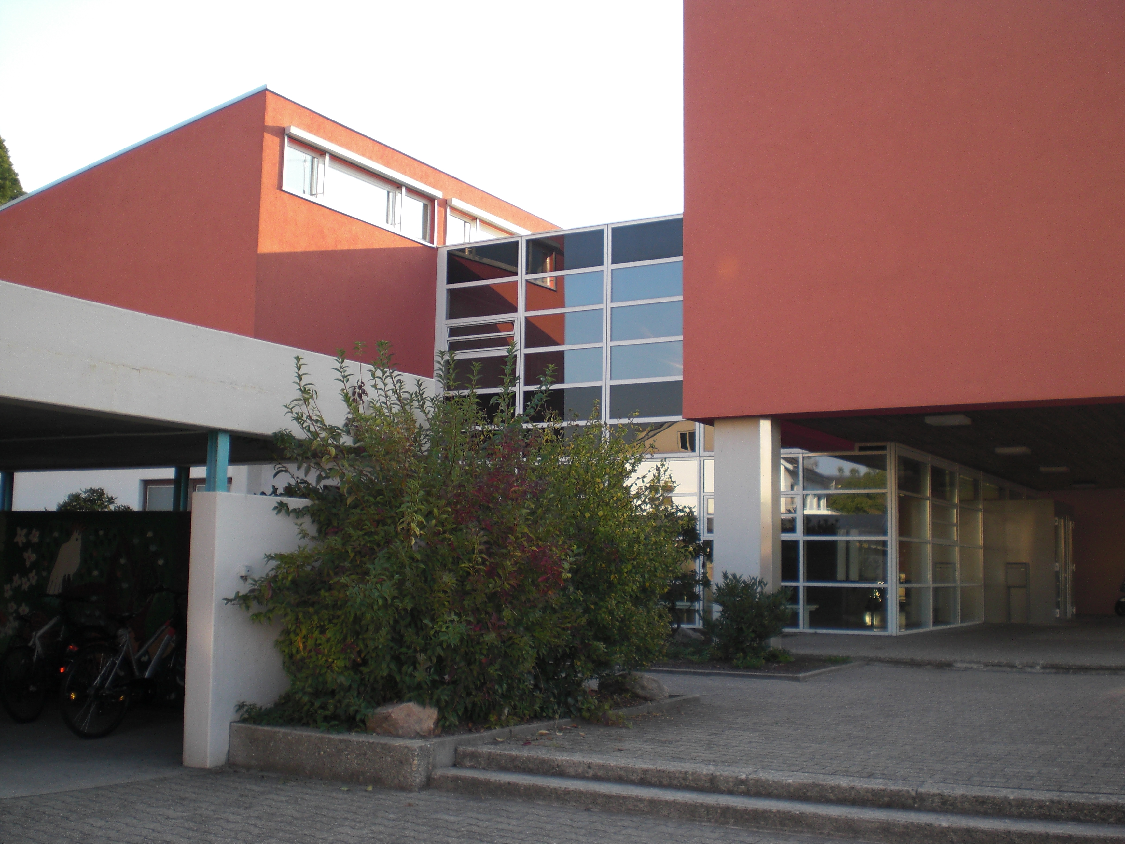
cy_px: 422
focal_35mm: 38
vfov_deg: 37.7
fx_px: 1235
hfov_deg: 49.0
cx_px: 562
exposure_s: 1/160
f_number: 3.1
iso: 64
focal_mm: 6.3
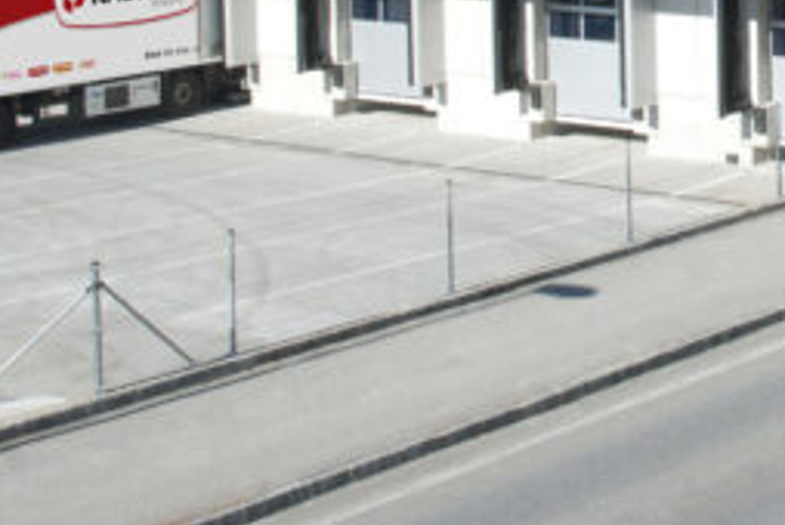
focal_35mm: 109
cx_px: 881
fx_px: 2380
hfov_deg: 18.0
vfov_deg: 12.0
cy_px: -270
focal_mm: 18
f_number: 16
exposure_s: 1/100
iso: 200
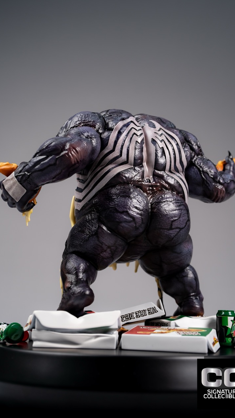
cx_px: 118
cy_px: 209
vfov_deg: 39.2
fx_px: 587
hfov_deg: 22.6
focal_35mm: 53
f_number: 5
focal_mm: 50
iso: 125
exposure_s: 1/30
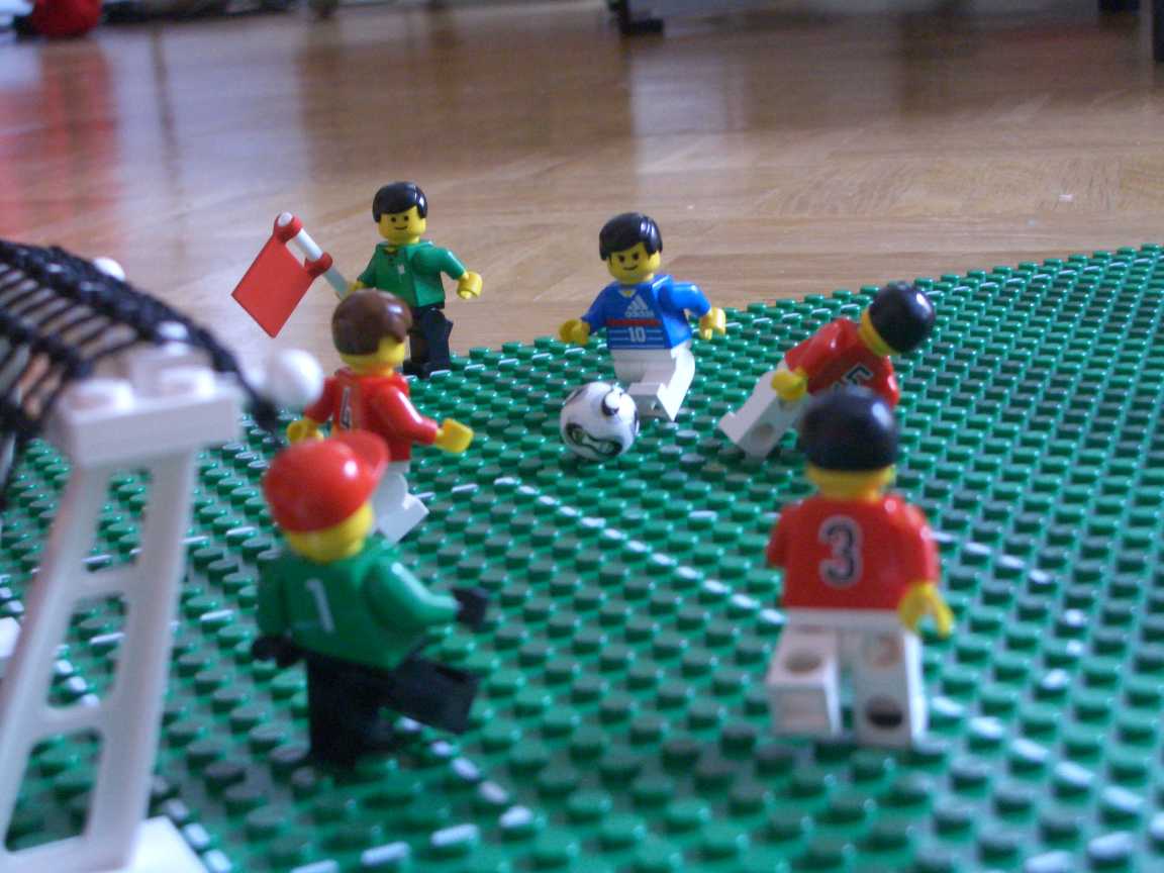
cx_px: 582
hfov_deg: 31.2
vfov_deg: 23.7
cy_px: 436
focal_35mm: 62
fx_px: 2085
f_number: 3.5
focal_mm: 10.2
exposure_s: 1/15
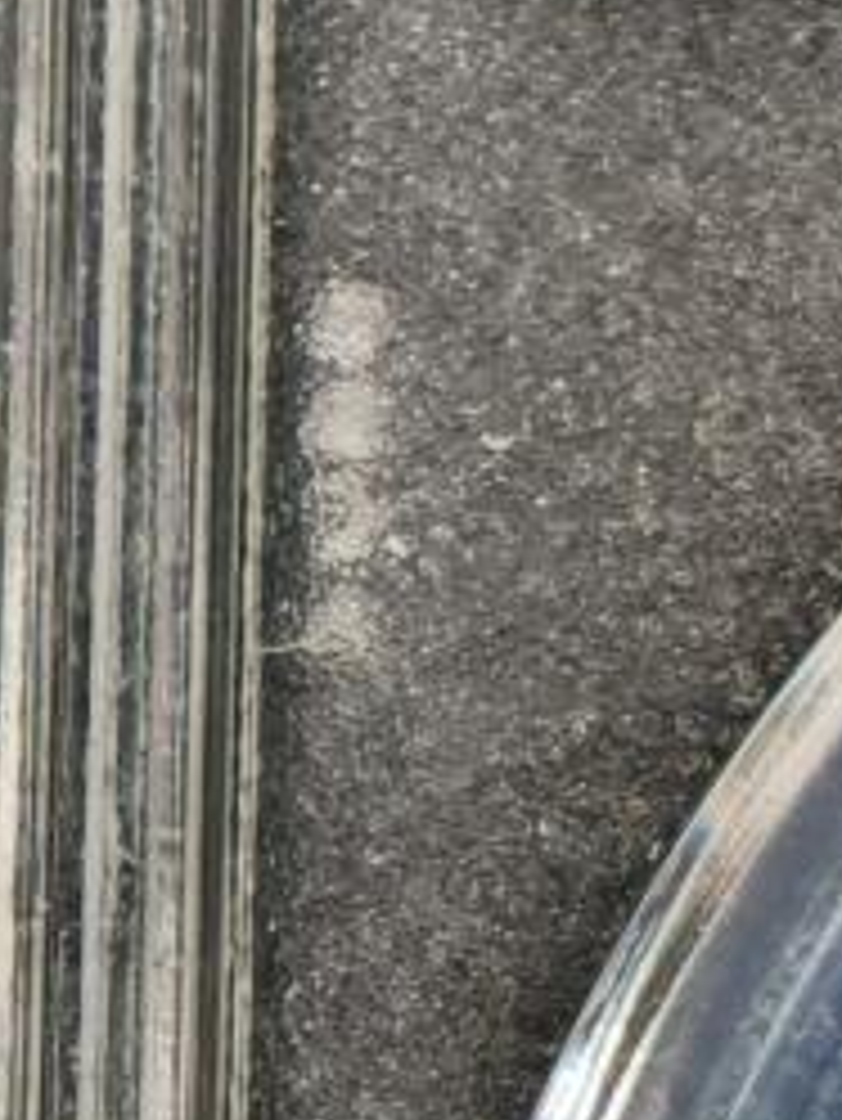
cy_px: 1057
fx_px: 14031
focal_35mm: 433
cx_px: 2508
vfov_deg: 4.6
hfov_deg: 3.4
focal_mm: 9
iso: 320
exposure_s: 1/103
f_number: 2
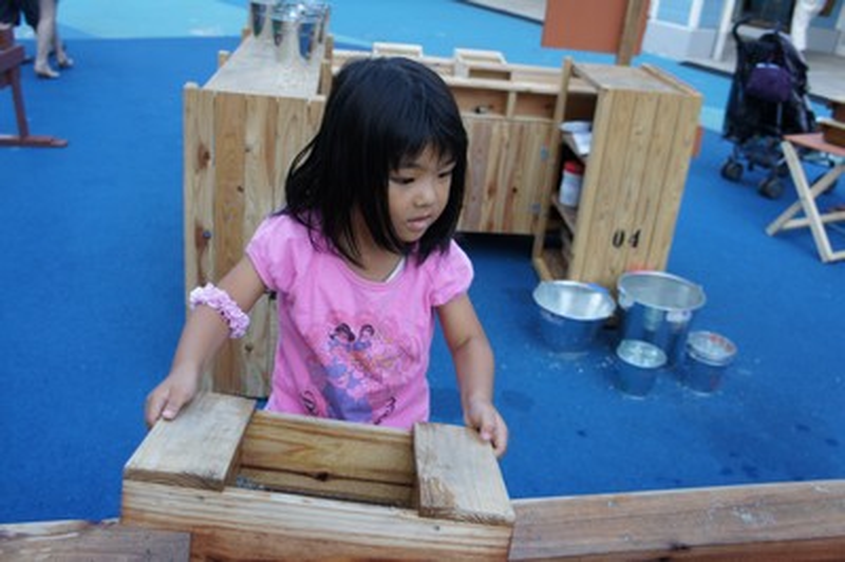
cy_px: 281
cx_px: 422
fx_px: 739
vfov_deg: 41.6
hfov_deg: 59.5
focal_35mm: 32
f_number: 4.5
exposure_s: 1/50
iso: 200
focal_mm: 21
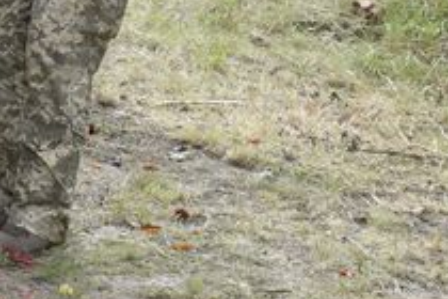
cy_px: -162
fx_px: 2538
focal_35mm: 204
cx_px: -158
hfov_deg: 9.9
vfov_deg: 6.6
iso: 400
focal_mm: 38
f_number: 8
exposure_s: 1/250
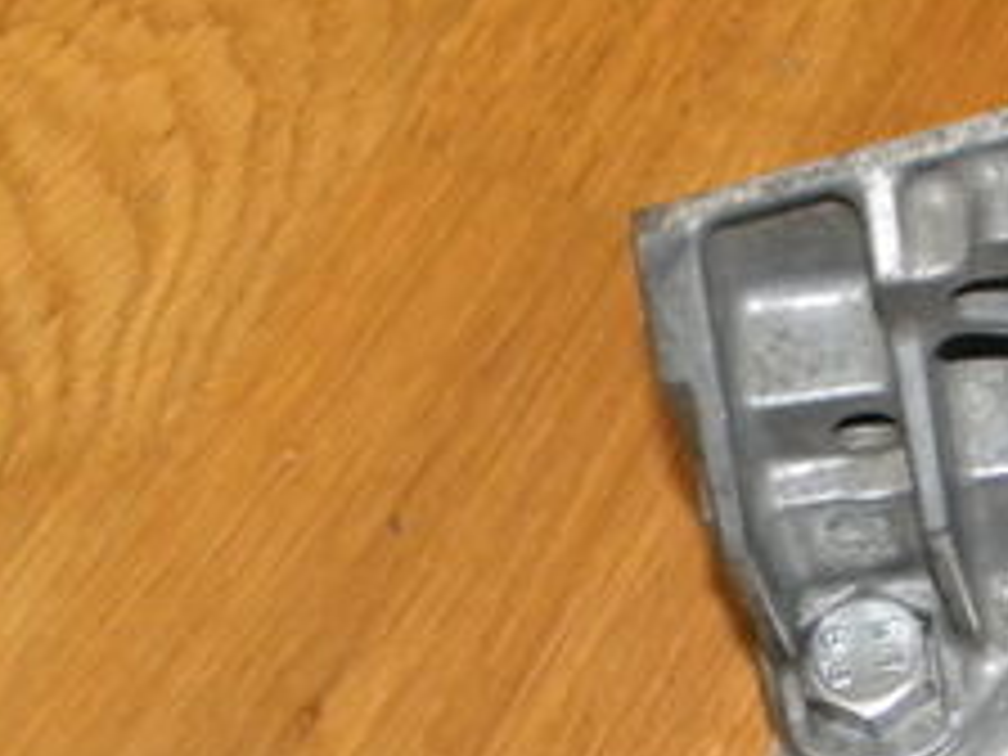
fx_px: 2999
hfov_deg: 17.6
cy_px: 526
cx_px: 1395
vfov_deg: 14.3
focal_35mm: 103
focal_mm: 6.4
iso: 400
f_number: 3.7
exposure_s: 1/8
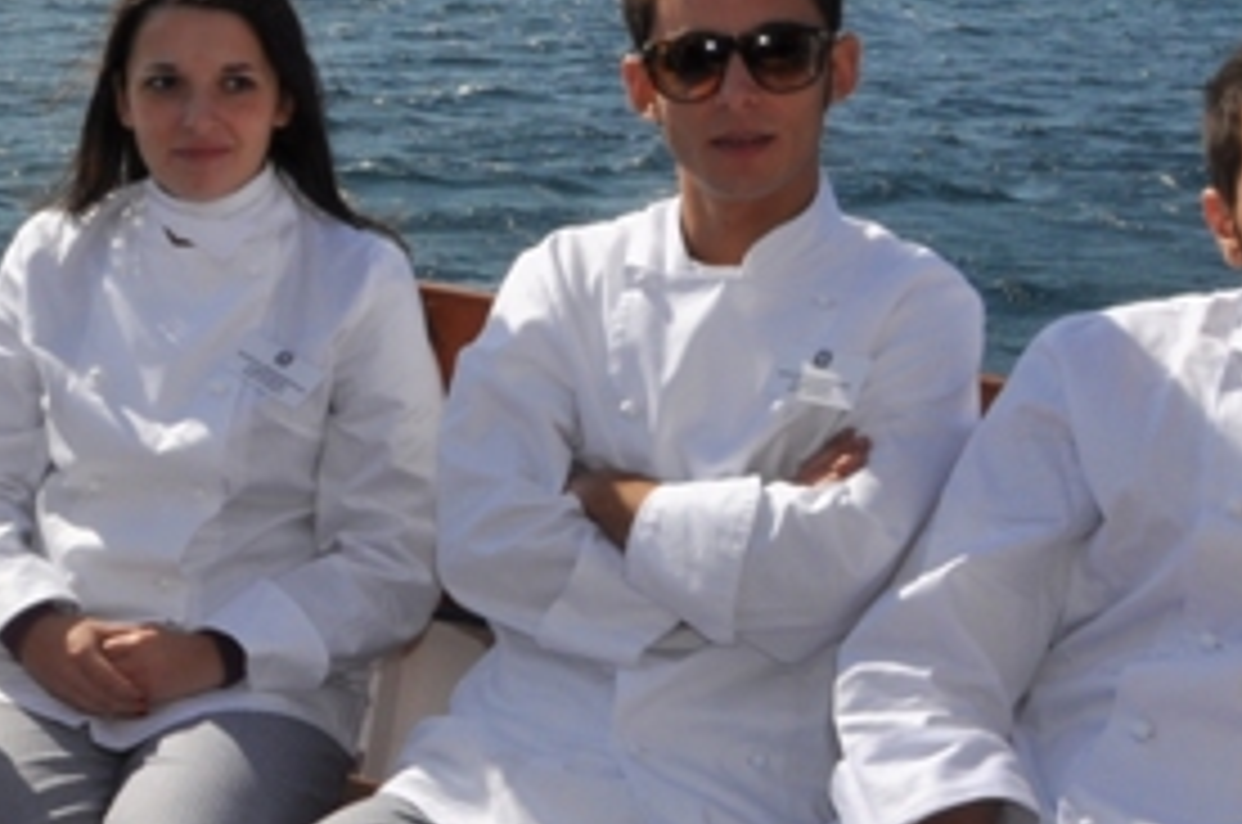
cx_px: -495
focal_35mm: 94
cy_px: 405
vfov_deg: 14.5
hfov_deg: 19.5
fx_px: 3237
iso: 200
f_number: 18
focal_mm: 18
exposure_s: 1/200
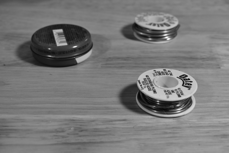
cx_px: 114
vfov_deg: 23.8
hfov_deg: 35.1
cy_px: 76
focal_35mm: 57
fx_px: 363
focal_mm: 38
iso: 1250
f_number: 5.6
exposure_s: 1/60
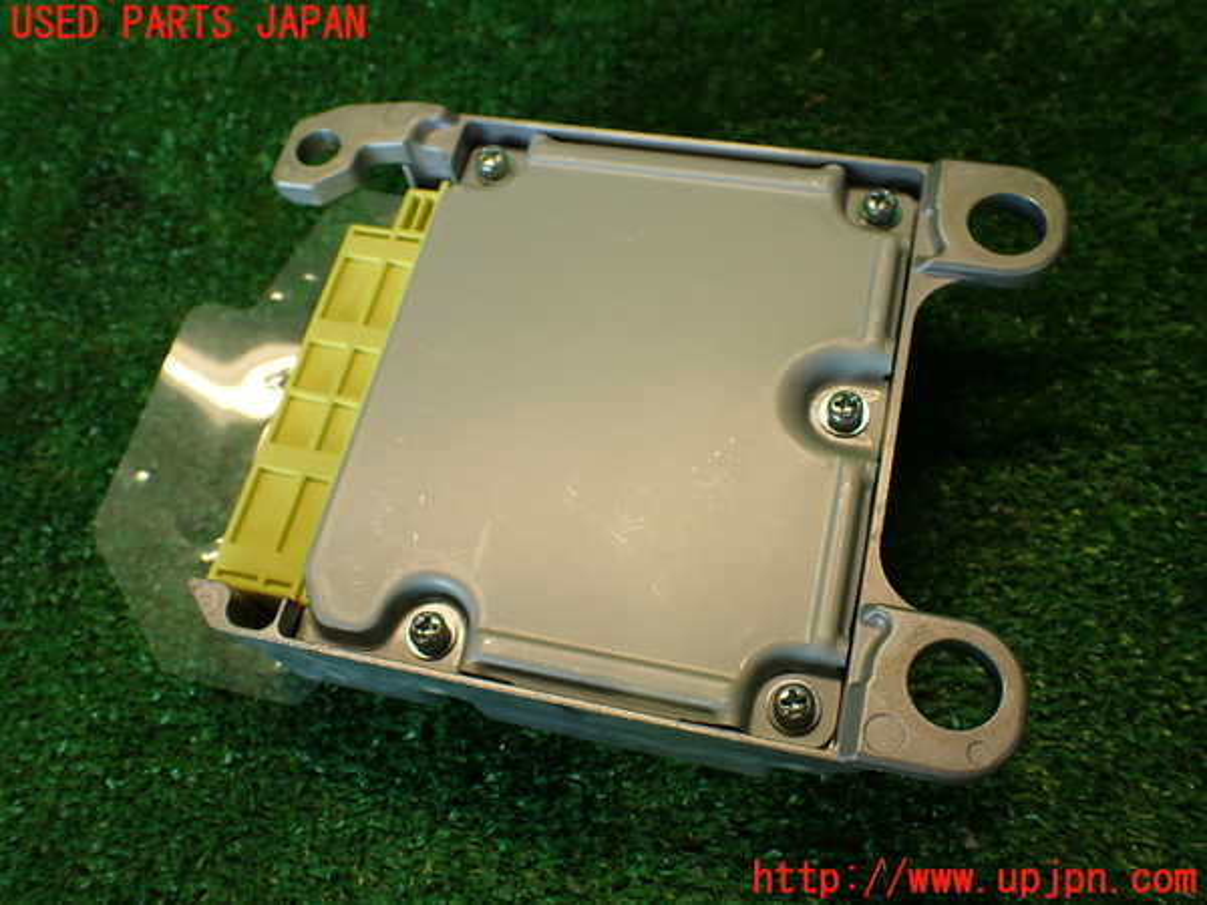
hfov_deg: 56.8
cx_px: 604
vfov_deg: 44.2
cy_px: 452
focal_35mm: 32
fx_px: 1116
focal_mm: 5.79
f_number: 2.4
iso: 160
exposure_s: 1/60
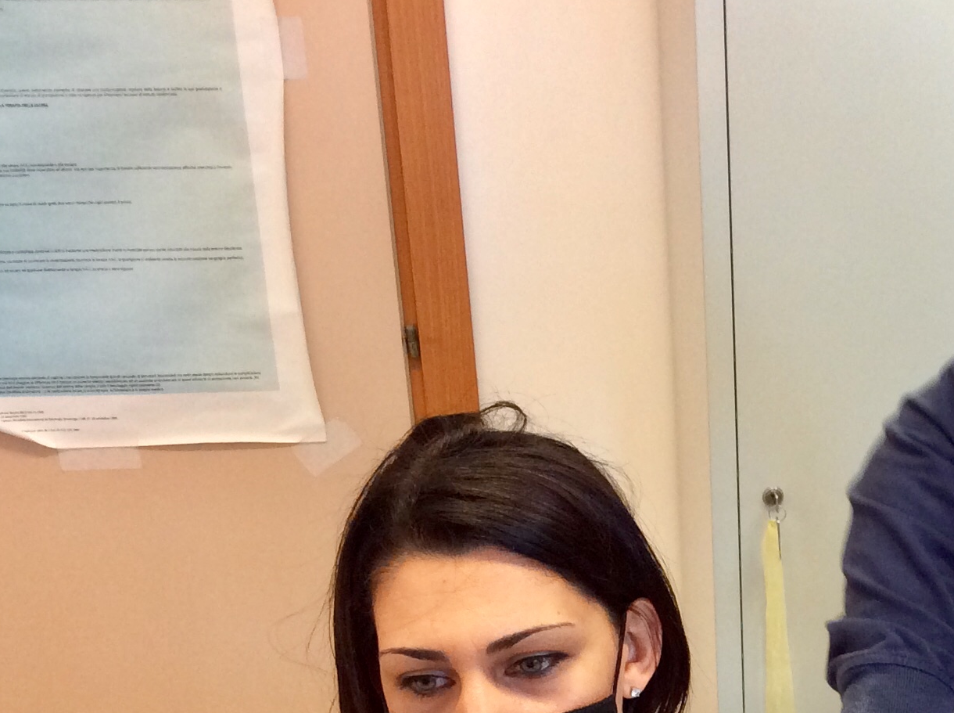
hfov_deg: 27.5
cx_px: 869
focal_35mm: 68
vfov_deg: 20.8
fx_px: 1871
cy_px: 713
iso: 80
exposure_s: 1/25
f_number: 2.4
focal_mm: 3.3
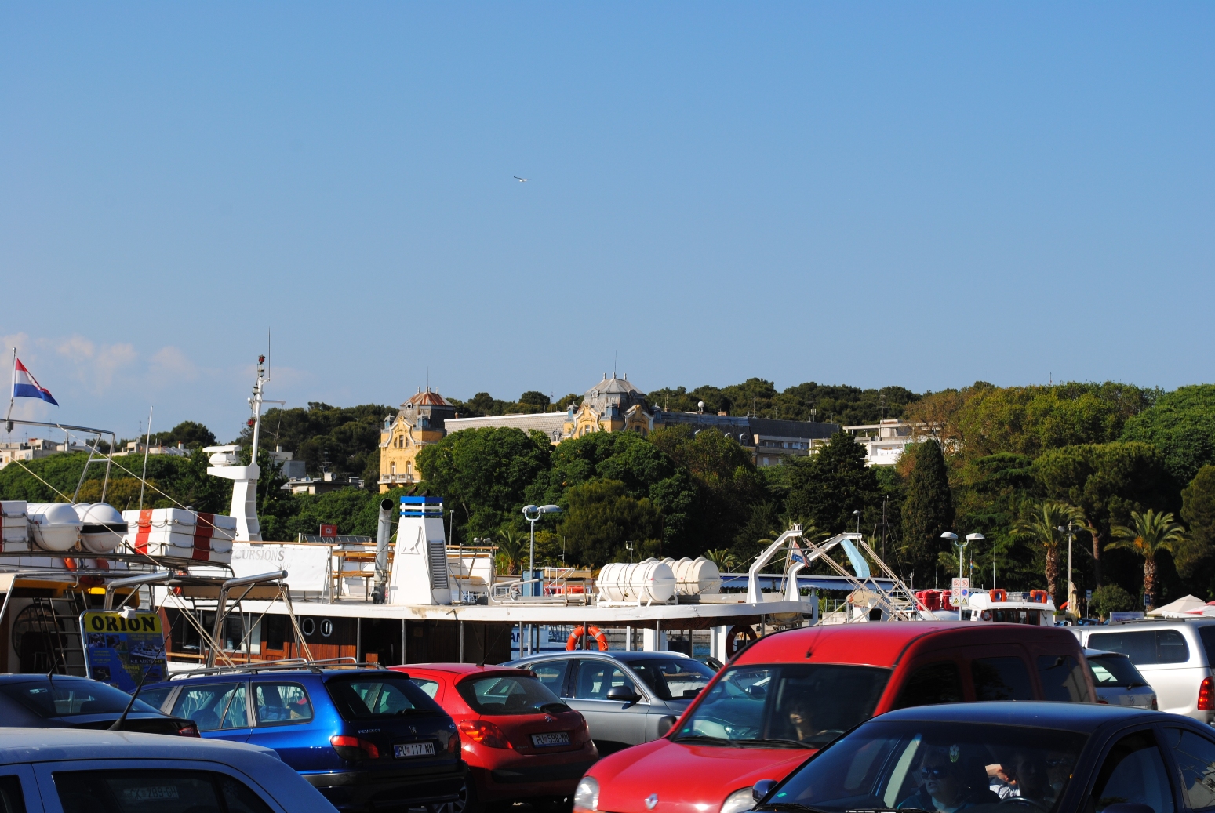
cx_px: 608
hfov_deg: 24.6
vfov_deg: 16.6
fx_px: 2788
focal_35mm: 82
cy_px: 406
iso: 100
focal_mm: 55
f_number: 9
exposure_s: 1/320
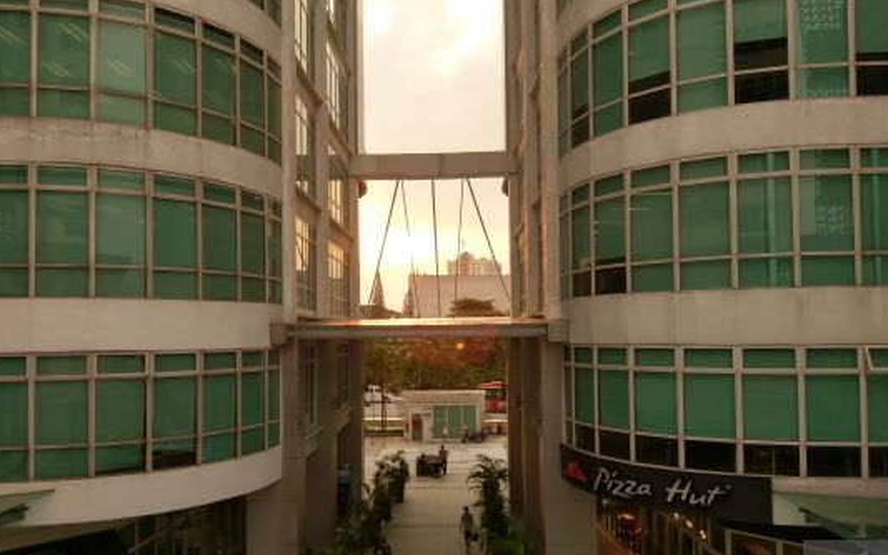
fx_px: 726
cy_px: 306
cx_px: 432
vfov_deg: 41.8
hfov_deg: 62.9
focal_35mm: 30
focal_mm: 4.58
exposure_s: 1/225
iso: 100
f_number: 1.8
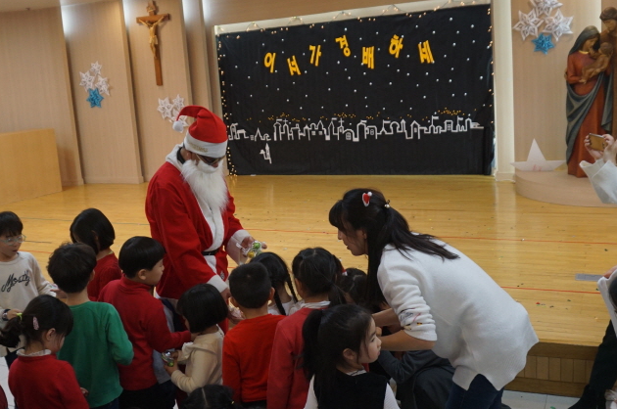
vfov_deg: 34.1
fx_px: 667
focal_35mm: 39
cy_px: 178
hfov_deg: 49.3
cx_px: 244
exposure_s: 1/160
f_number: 4
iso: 800
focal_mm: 16
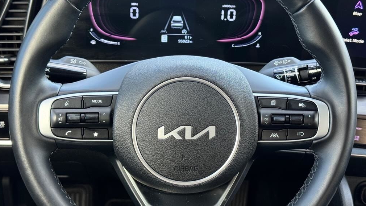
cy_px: 107
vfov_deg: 22.6
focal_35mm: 53
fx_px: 514
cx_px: 182
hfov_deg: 39.2
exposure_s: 1/60
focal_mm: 6.76
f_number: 1.78
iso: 100
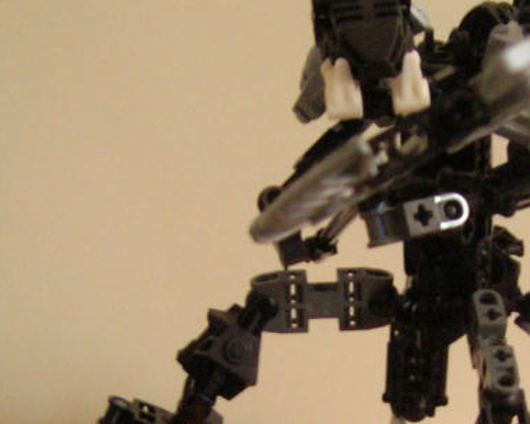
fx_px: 1568
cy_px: 409
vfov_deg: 15.2
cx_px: 403
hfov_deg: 19.0
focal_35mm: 100
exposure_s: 1/4
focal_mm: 5.7
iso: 200
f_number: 2.9
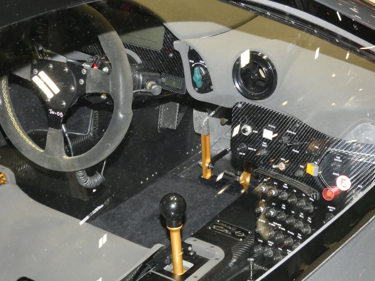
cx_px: 188
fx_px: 899
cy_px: 140
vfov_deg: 17.8
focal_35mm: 83
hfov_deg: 23.6
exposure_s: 1/60
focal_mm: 14.8
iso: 800
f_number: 4.5
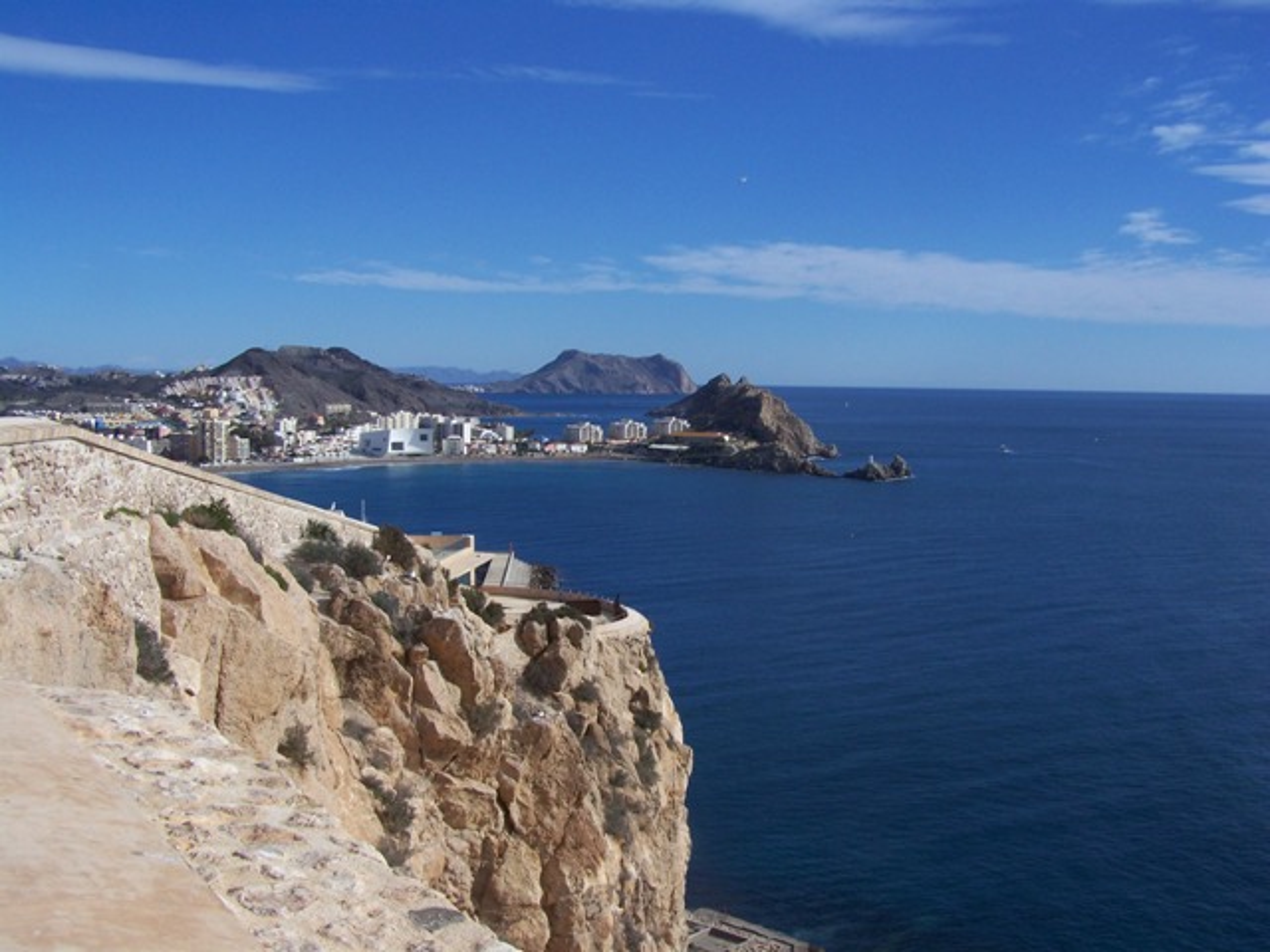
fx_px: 1394
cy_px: 476
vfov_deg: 37.7
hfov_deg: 49.0
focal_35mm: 38
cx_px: 635
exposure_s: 1/640
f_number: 5.6
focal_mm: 6.3
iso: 64
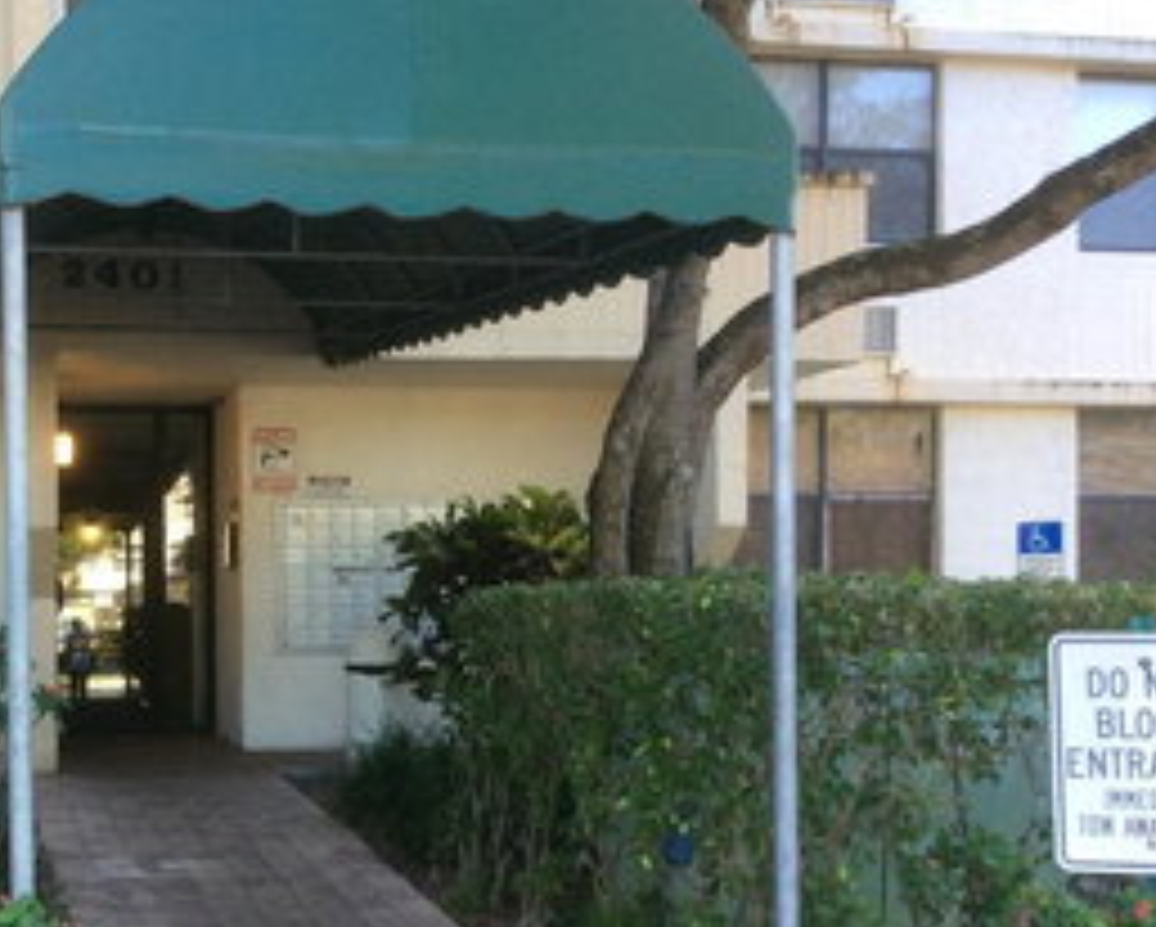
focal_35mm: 52
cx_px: 218
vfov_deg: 29.0
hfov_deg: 34.8
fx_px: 1780
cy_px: 612
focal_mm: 3.3
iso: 50
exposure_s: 1/120
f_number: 2.4
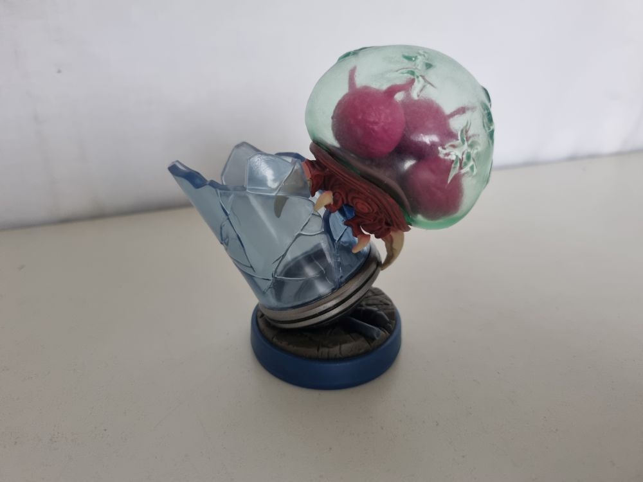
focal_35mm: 26
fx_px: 483
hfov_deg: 67.3
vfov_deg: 53.1
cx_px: 322
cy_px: 241
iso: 320
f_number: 1.8
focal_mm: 5.4
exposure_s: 1/50
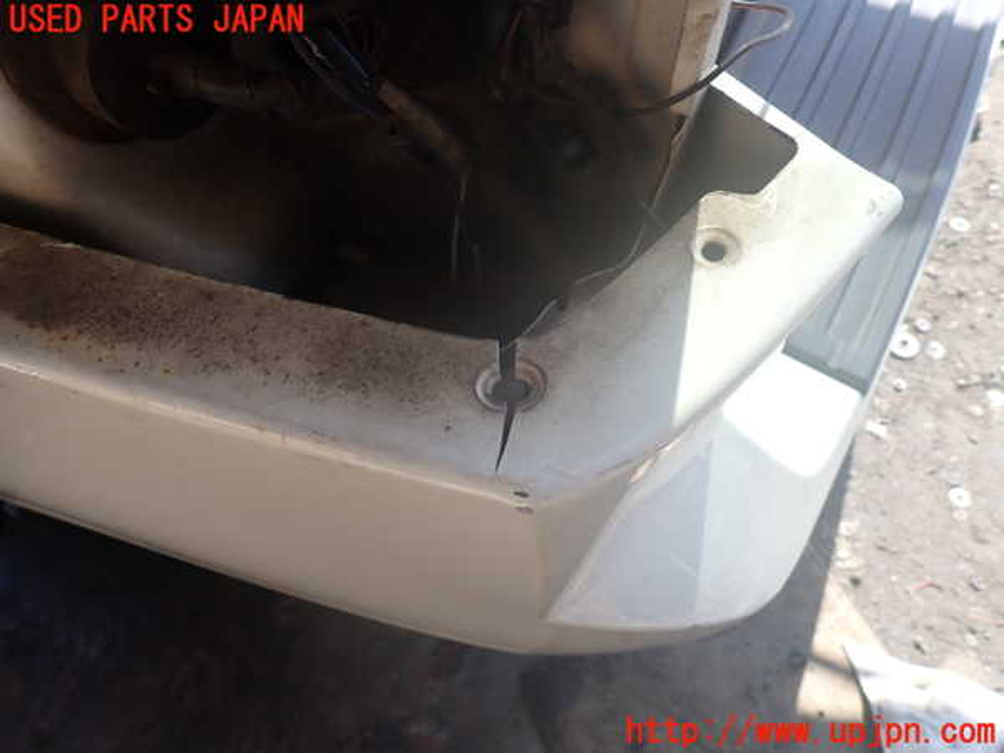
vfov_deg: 54.9
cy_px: 376
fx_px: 725
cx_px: 502
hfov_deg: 69.4
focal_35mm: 25
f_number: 2.8
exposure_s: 1/160
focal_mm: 4.5
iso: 100
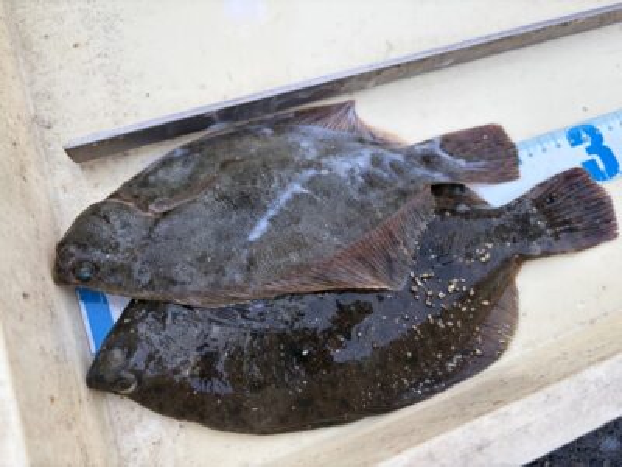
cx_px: 311
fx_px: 467
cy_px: 234
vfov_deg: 53.1
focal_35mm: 26
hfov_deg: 67.3
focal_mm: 5.96
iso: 50
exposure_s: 1/444
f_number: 1.6
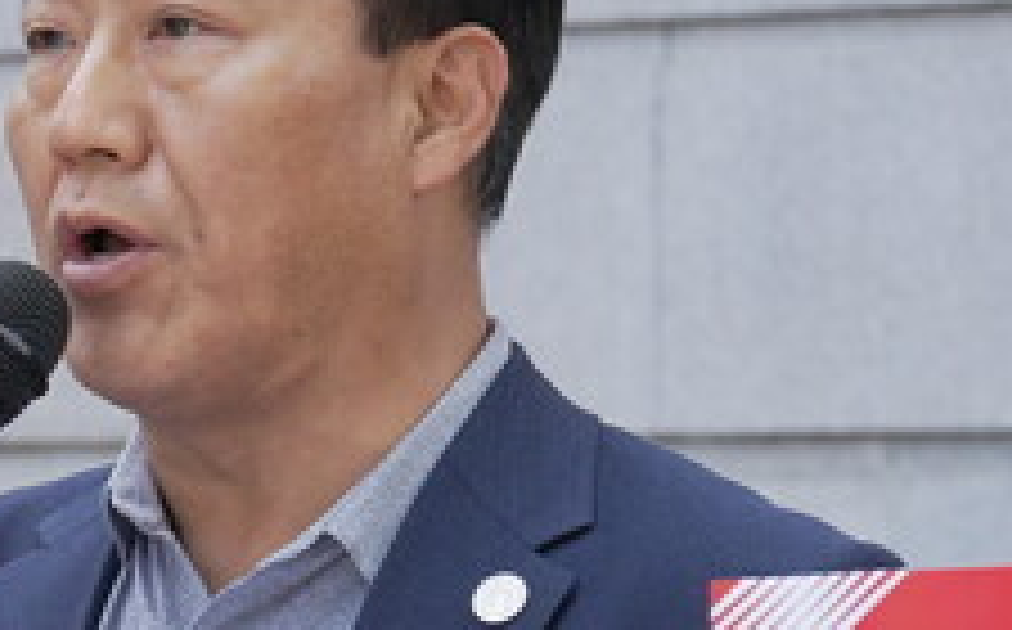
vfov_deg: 4.3
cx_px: -265
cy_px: 560
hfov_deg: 6.8
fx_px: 8401
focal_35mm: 305
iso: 400
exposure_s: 1/160
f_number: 7.1
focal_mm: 70
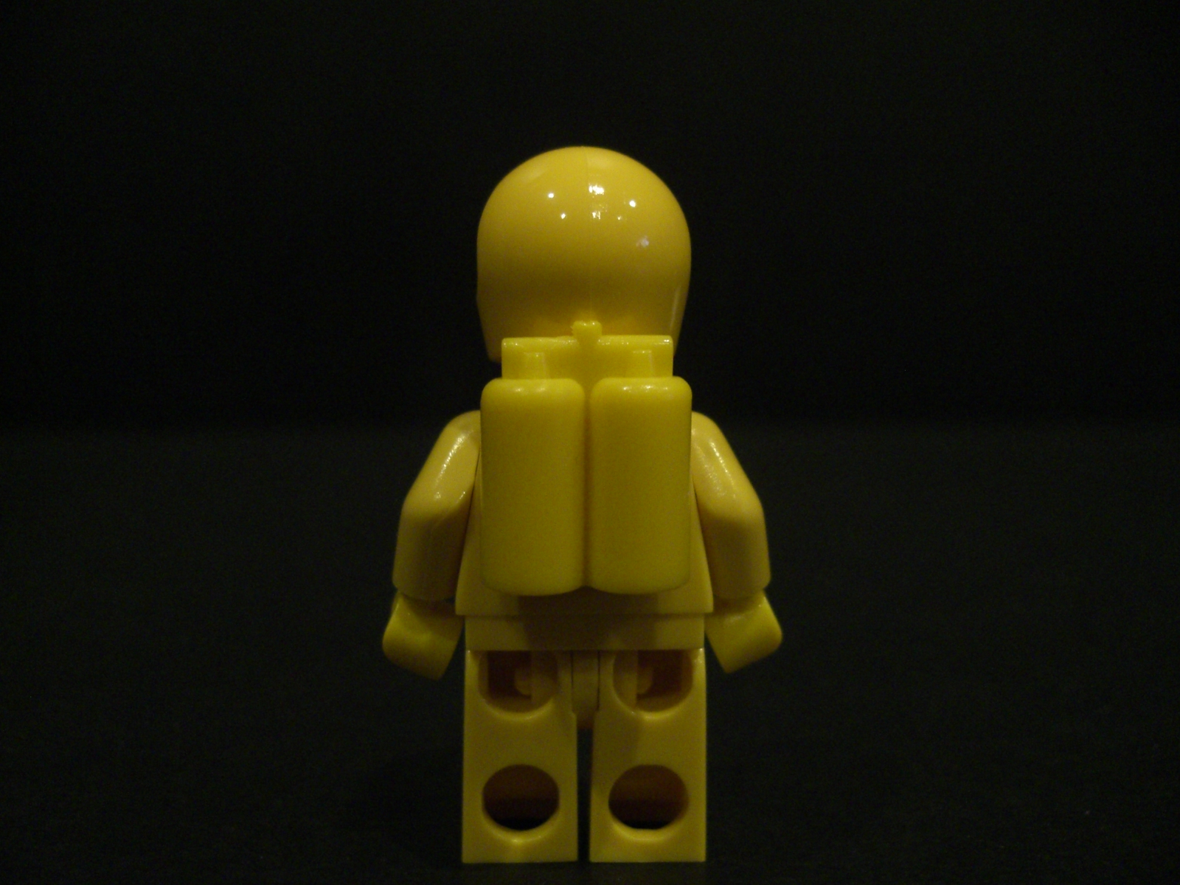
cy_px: 442
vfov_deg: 37.7
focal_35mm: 38
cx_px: 590
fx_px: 1295
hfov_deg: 49.0
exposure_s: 1/8
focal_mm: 6.3
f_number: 3.1
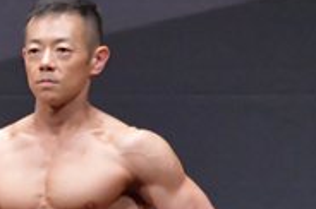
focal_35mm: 1139
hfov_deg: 1.8
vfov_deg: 1.2
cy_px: 308
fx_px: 9980
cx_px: -325
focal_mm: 180
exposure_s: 1/400
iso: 8000
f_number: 5.6
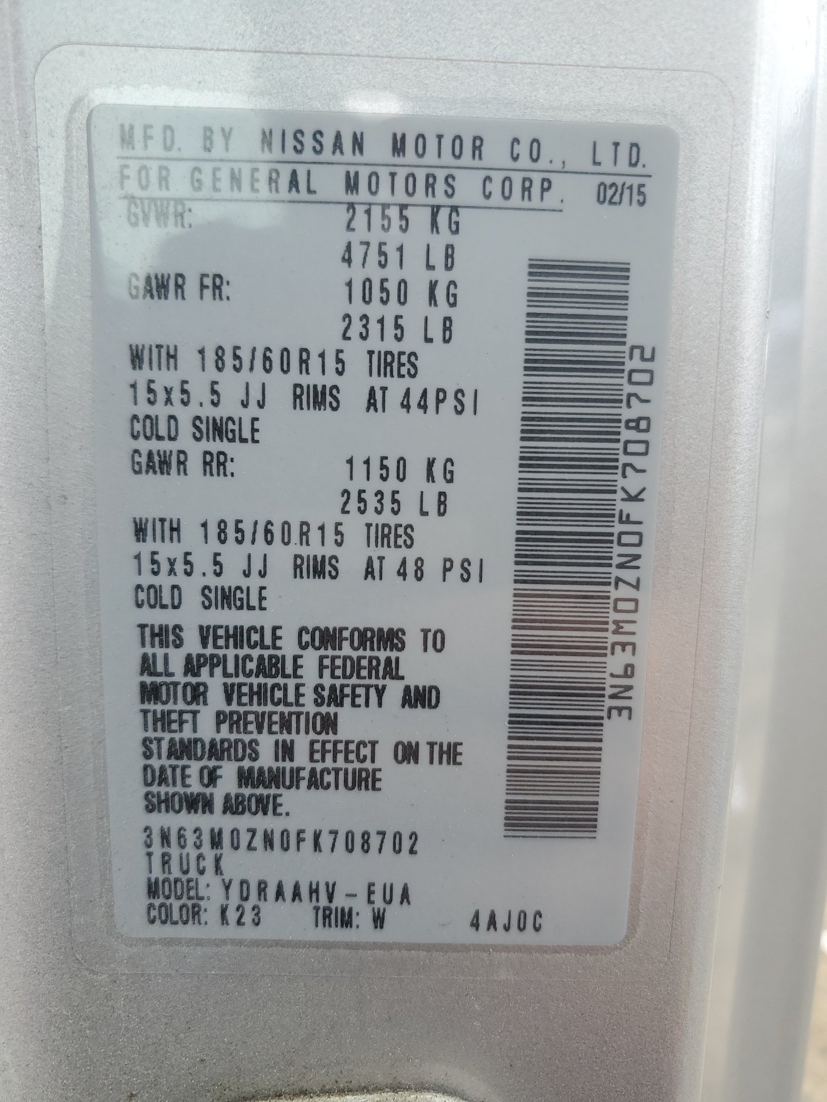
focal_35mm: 26
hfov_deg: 53.1
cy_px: 551
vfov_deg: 67.3
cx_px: 414
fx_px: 828
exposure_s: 1/370
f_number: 1.5
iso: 50
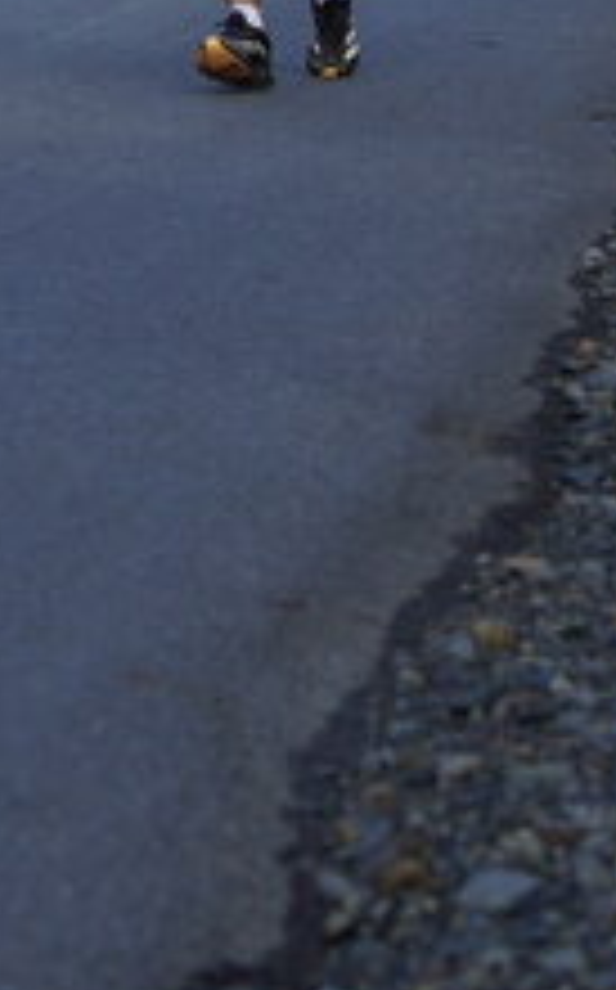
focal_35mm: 189
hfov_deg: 6.9
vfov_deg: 10.8
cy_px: -385
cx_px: 79
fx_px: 5090
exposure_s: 1/500
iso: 125
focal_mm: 34
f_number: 2.8
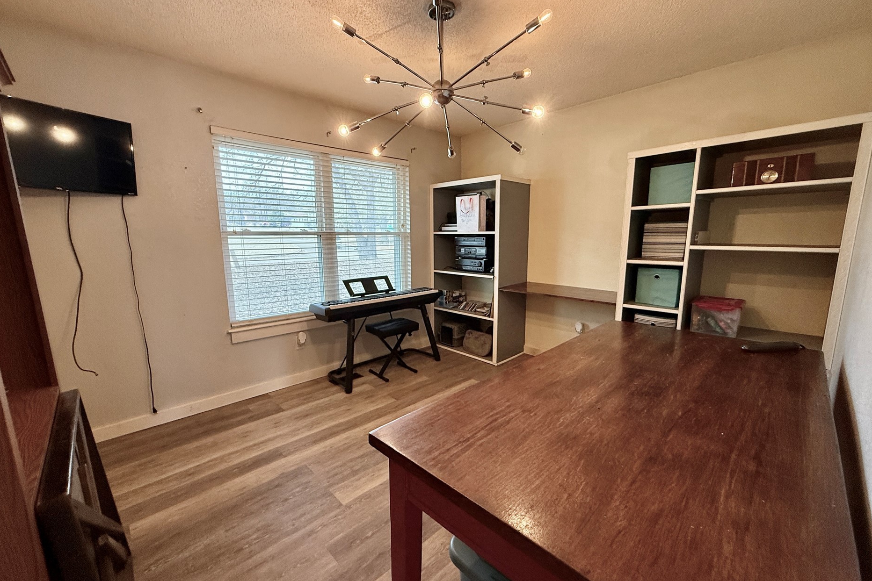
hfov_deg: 100.4
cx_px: 439
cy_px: 296
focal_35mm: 15
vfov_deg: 77.3
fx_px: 363
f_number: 2.2
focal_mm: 2.22
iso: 320
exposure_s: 1/120
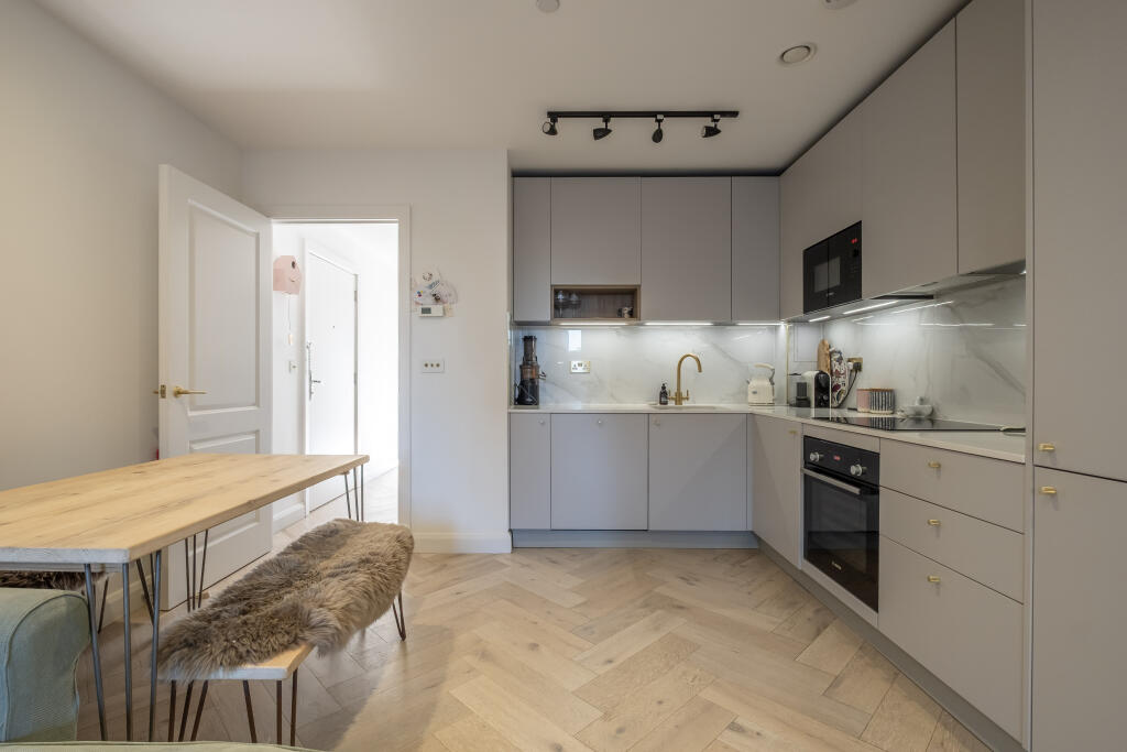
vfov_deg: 73.8
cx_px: 564
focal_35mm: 16
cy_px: 376
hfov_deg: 96.7
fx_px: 501
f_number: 8
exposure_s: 1/15
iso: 320
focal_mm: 10.5
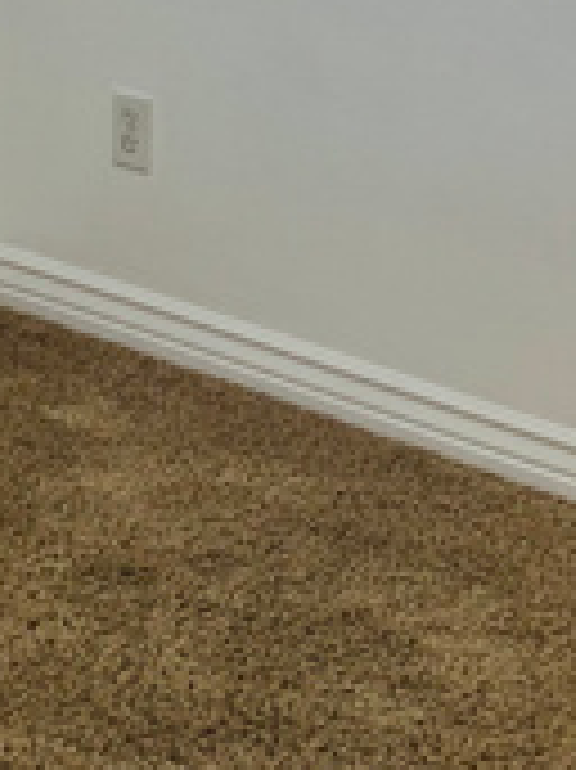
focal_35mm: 108
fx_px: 2399
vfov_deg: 16.4
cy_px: -428
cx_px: 189
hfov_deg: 13.7
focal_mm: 6.76
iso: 80
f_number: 1.78
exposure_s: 1/258
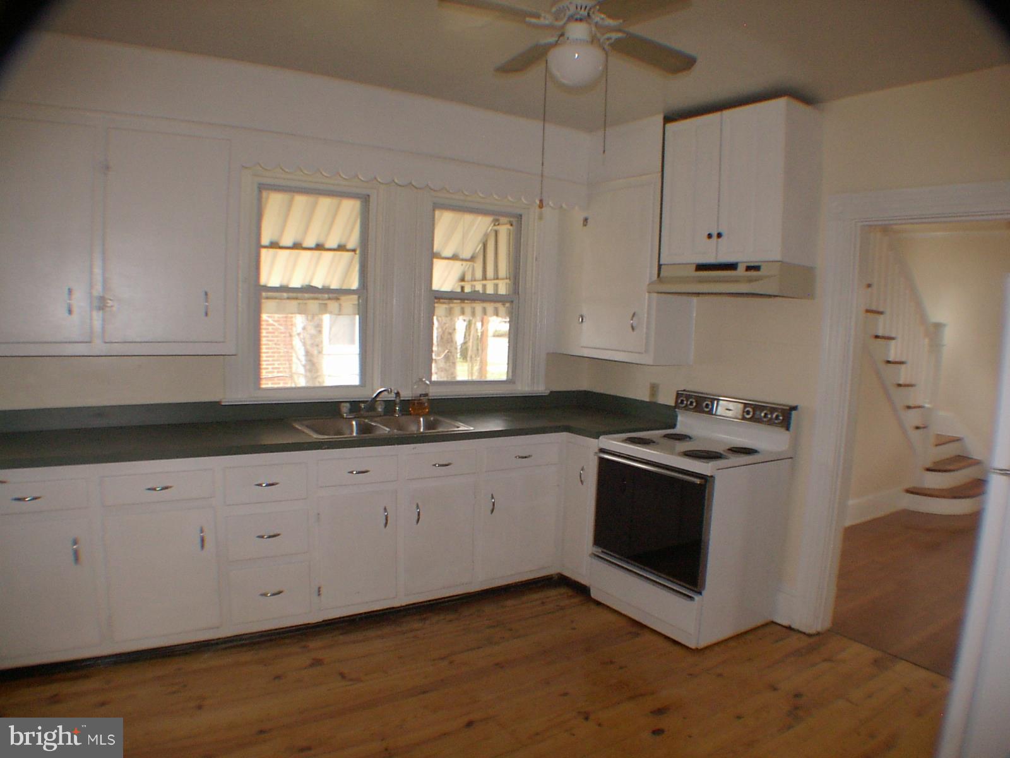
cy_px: 379
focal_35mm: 37
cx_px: 505
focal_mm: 5.8
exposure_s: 1/30
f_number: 2.9
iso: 200
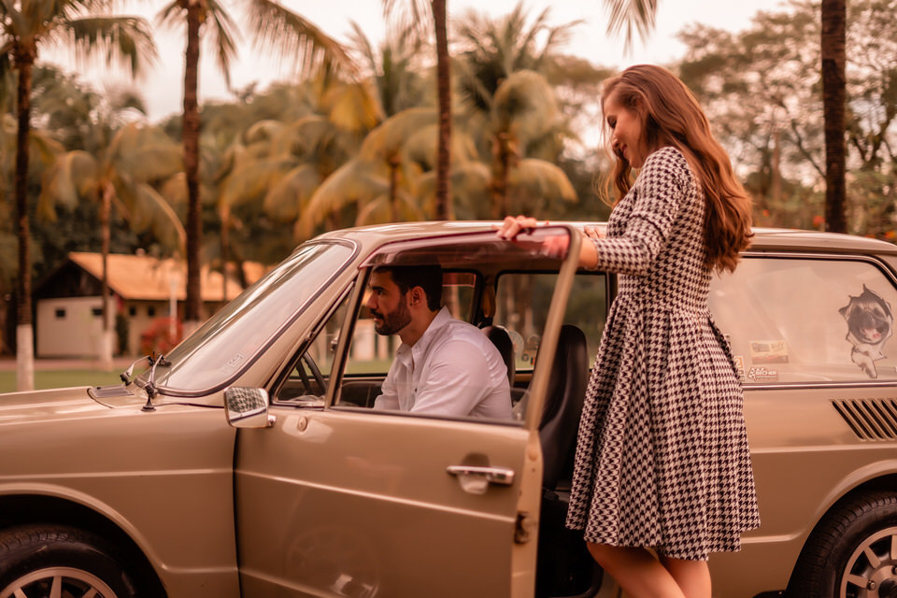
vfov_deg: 27.0
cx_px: 448
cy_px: 299
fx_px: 1246
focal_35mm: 50
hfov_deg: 39.6
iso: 400
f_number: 1.8
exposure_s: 1/400
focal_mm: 50
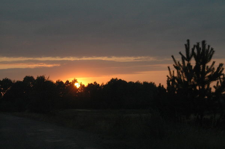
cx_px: 112
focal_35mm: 99
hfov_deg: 20.6
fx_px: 618
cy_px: 74
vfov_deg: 13.8
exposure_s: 1/400
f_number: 10
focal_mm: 66
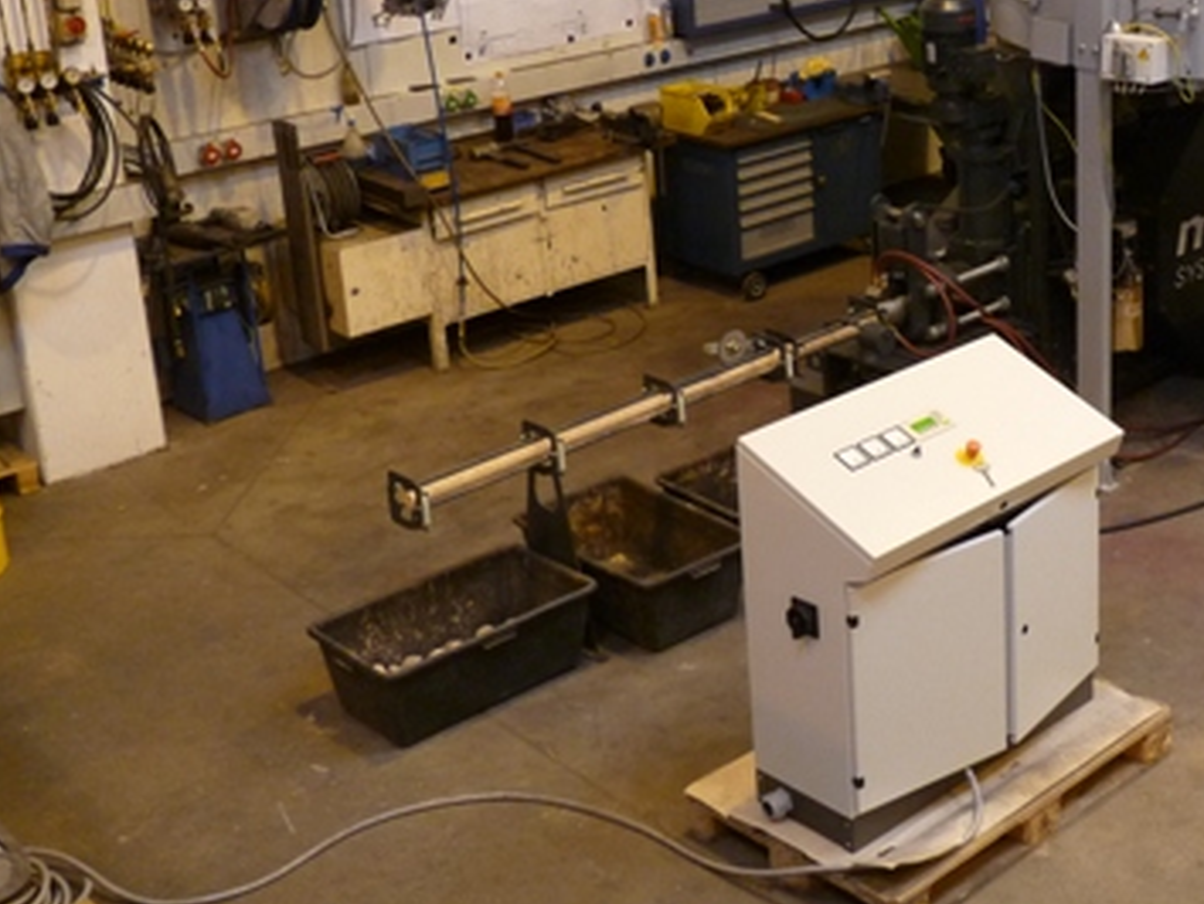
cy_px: 255
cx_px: 1058
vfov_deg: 25.9
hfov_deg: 32.8
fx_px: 1949
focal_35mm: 56
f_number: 3
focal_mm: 5.5
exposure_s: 1/30
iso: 250
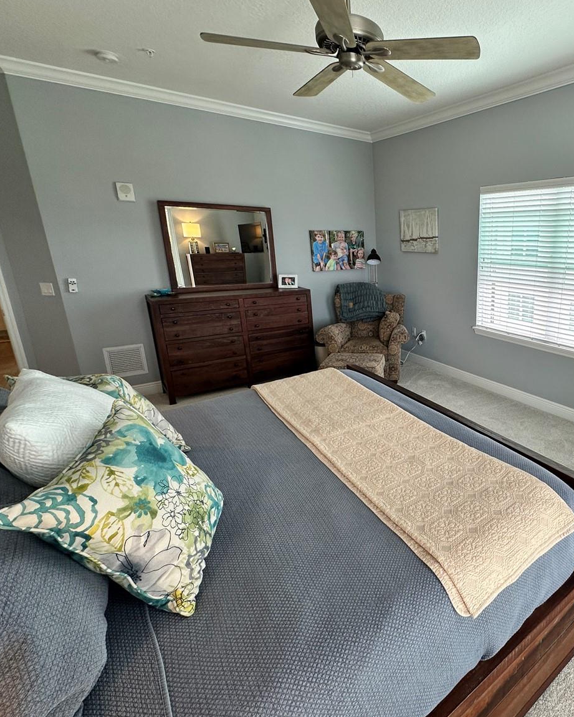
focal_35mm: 19
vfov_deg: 83.3
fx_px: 403
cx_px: 453
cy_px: 349
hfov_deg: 65.0
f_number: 2.2
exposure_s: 1/120
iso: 64
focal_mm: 2.22
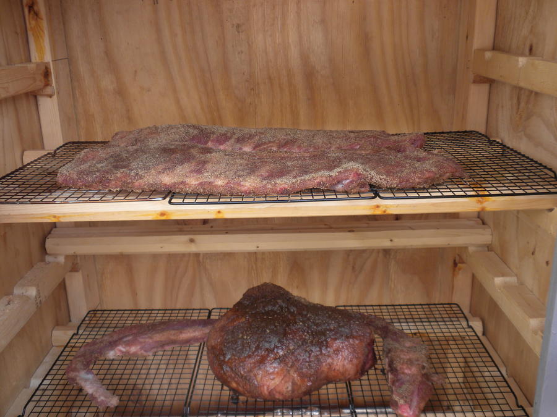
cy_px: 208
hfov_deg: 50.1
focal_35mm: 37
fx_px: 595
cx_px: 278
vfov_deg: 38.7
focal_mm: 6.6
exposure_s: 1/85
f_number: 3.5
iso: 64
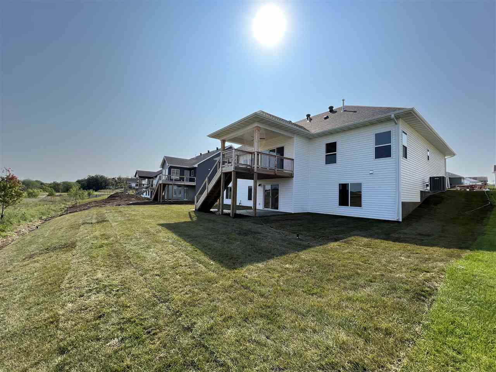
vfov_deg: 89.9
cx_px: 248
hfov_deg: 106.2
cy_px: 186
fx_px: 186
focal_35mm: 13
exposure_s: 1/1754
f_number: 1.8
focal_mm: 1.57
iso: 32
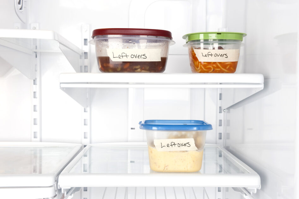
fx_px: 415
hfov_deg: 39.6
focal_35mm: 50
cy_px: 100
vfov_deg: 27.0
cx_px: 150
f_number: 9
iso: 200
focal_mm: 50
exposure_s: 1/50
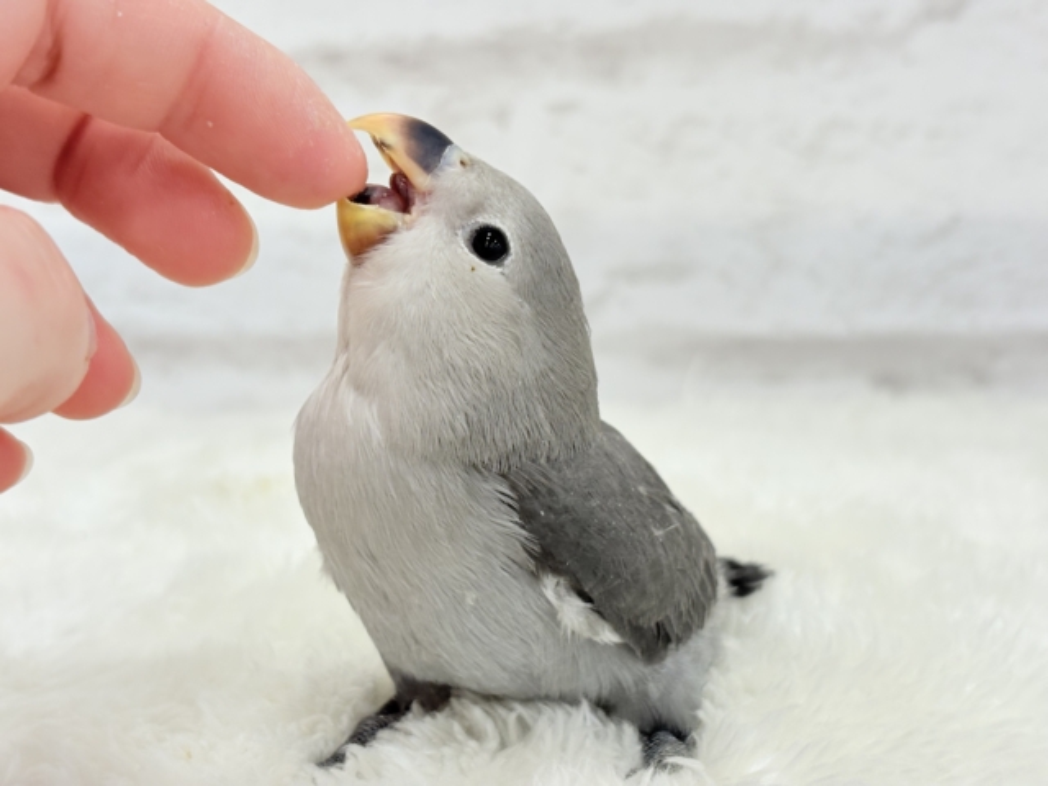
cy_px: 393
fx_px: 1574
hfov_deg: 36.8
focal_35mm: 52
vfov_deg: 28.0
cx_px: 524
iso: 80
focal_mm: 5.96
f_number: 1.6
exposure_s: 1/100
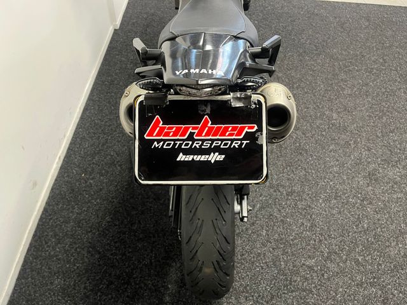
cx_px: 204
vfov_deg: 53.1
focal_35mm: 26
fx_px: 306
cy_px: 152
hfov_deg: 67.3
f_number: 1.6
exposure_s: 1/50
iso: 320
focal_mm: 5.1
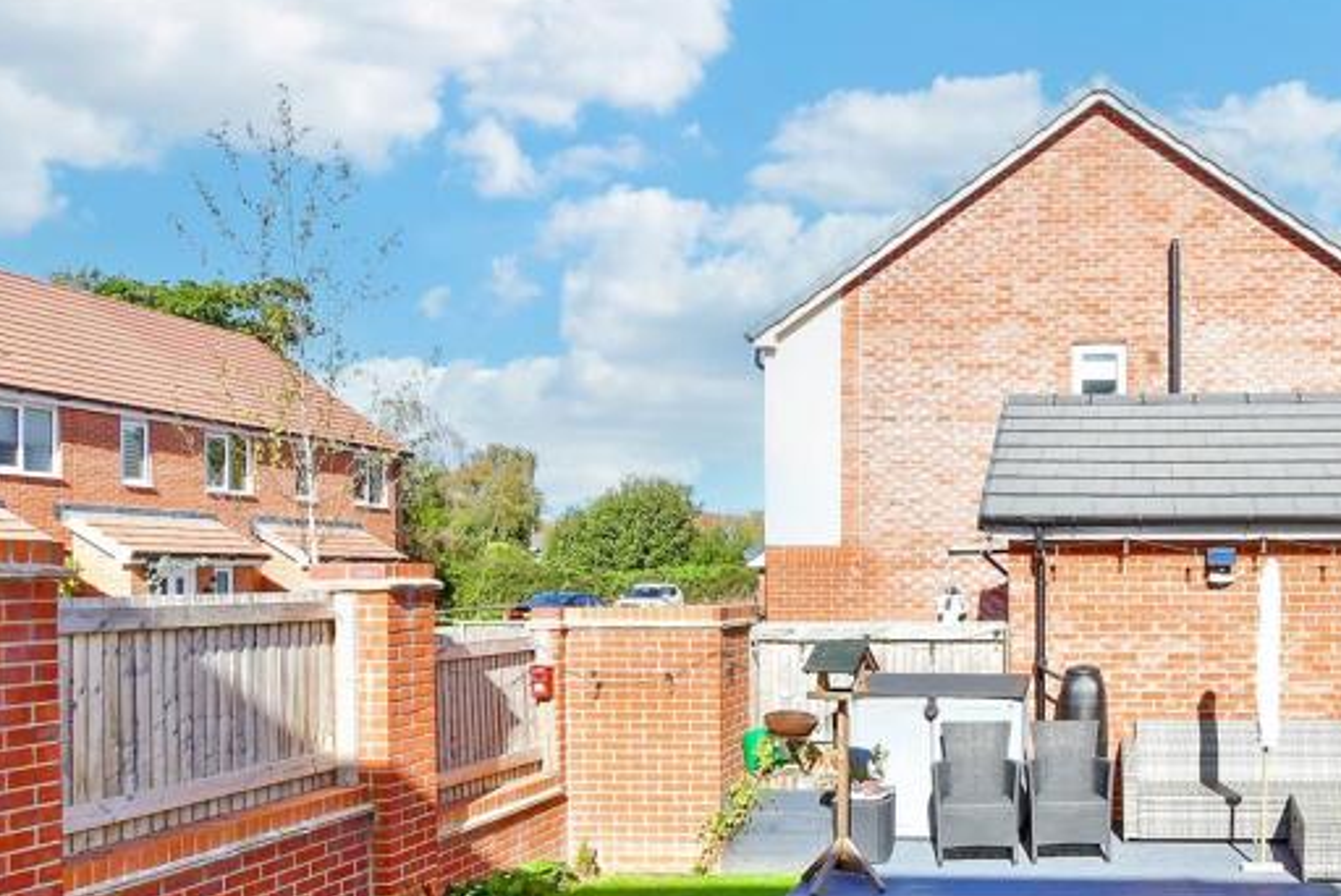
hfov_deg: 57.2
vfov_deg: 43.2
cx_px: 1079
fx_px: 1118
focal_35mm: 30
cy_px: 583
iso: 250
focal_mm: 10
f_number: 8
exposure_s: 1/250
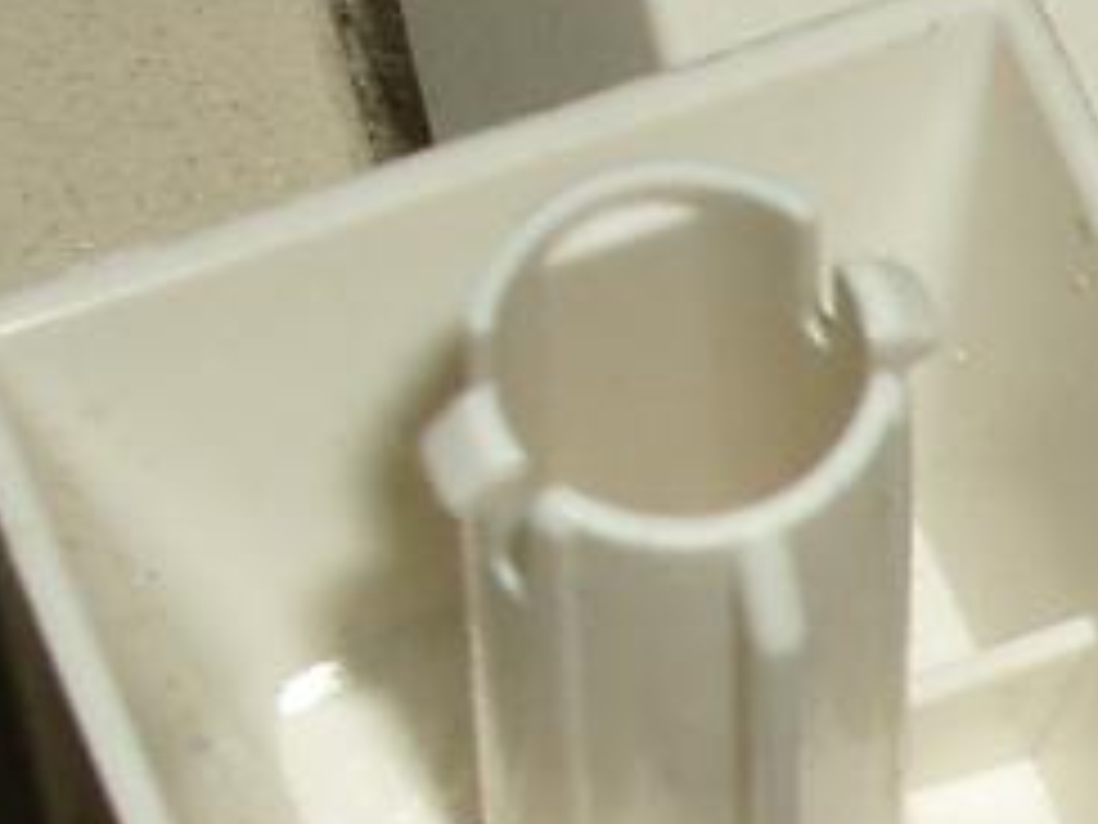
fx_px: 10309
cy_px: 1382
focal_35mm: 325
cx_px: 2218
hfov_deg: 5.9
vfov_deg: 4.5
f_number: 5.6
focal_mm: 10.2
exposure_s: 1/60
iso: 80
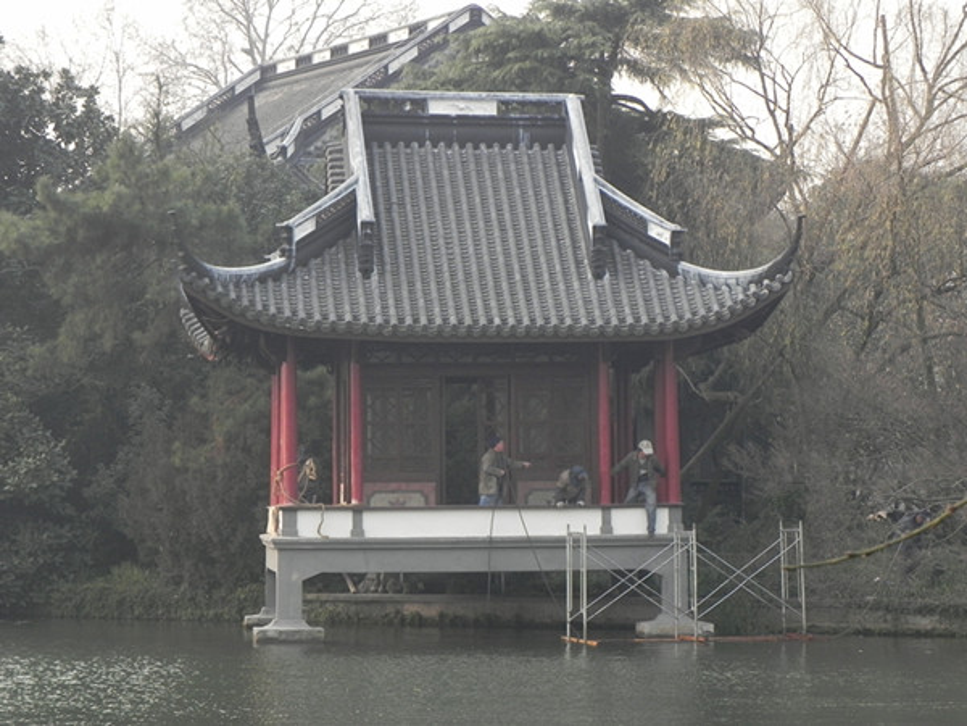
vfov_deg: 12.7
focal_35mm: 117
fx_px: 3268
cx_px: 484
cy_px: 363
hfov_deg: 16.8
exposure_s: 1/176
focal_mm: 20.8
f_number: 4.5
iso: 160
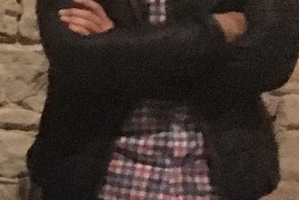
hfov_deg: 9.6
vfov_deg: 7.7
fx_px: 1470
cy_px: 185
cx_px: -534
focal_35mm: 177
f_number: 2.2
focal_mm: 4.15
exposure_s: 1/17
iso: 1250
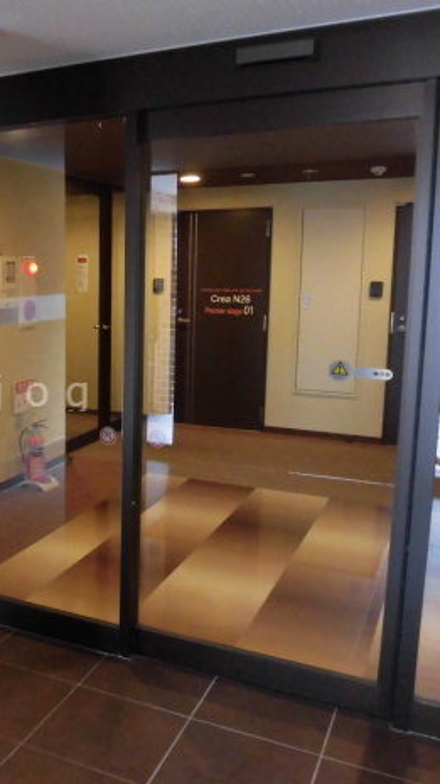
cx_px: -19
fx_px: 748
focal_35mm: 36
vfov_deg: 55.3
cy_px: 391
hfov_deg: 30.1
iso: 400
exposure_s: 1/25
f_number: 3.1
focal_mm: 4.3
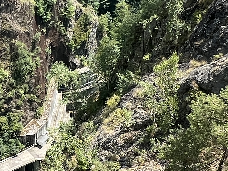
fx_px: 474
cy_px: 112
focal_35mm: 72
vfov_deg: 20.4
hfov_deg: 24.9
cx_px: -29
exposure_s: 1/521
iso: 32
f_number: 1.8
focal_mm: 1.57
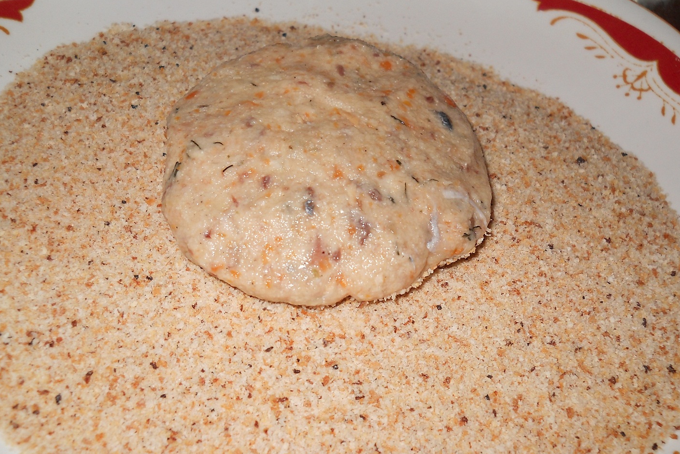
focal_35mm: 43
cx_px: 340
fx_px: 812
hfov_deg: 45.4
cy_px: 231
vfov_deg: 31.2
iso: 80
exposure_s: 1/30
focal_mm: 6.72
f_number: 5.5
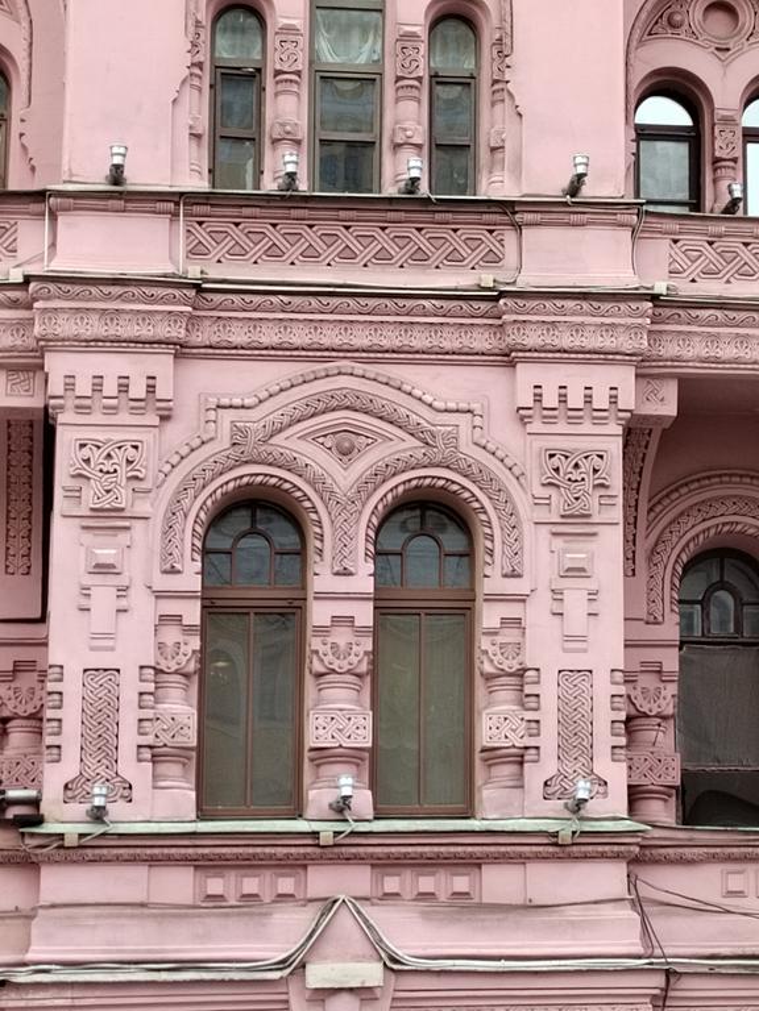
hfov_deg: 12.6
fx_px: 3450
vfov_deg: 16.7
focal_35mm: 118
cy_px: 506
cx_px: 380
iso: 122
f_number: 1.9
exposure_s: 1/100
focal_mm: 5.52
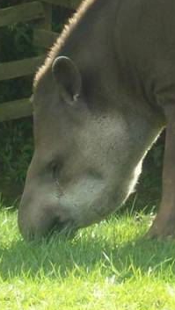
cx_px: 228
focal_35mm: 533
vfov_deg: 4.0
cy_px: 87
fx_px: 4390
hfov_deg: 2.3
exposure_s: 1/128
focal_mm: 18
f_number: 4.8
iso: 82
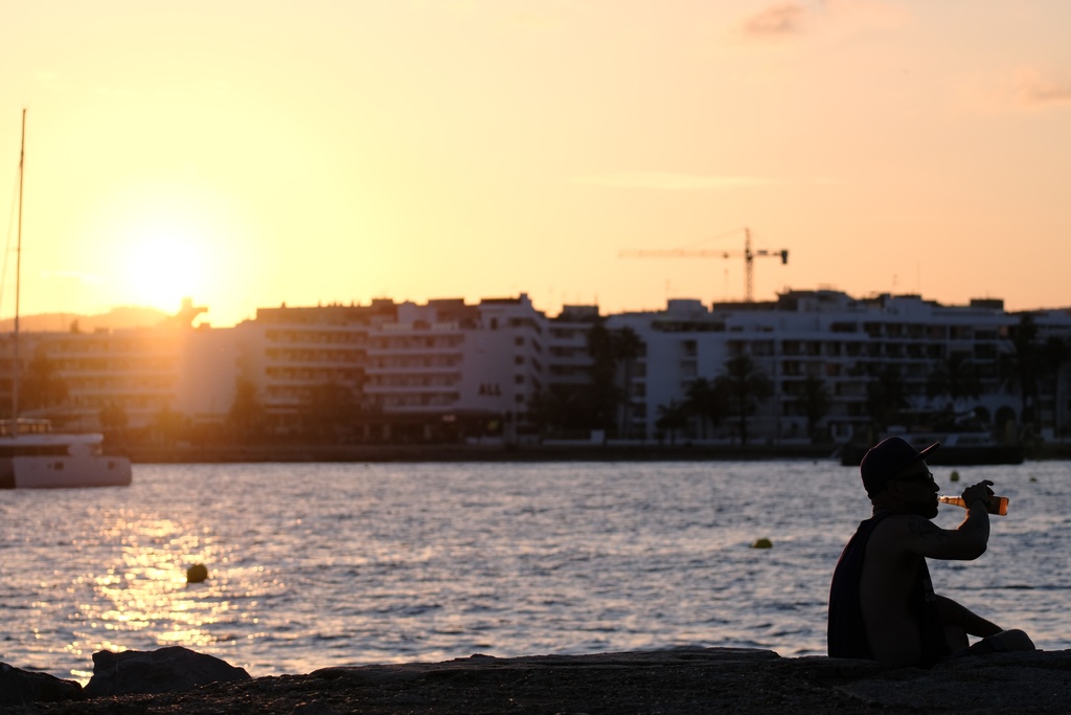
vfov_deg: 9.2
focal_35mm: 150
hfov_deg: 13.7
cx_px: 536
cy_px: 358
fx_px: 4463
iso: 320
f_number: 5
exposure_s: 1/800
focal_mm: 100
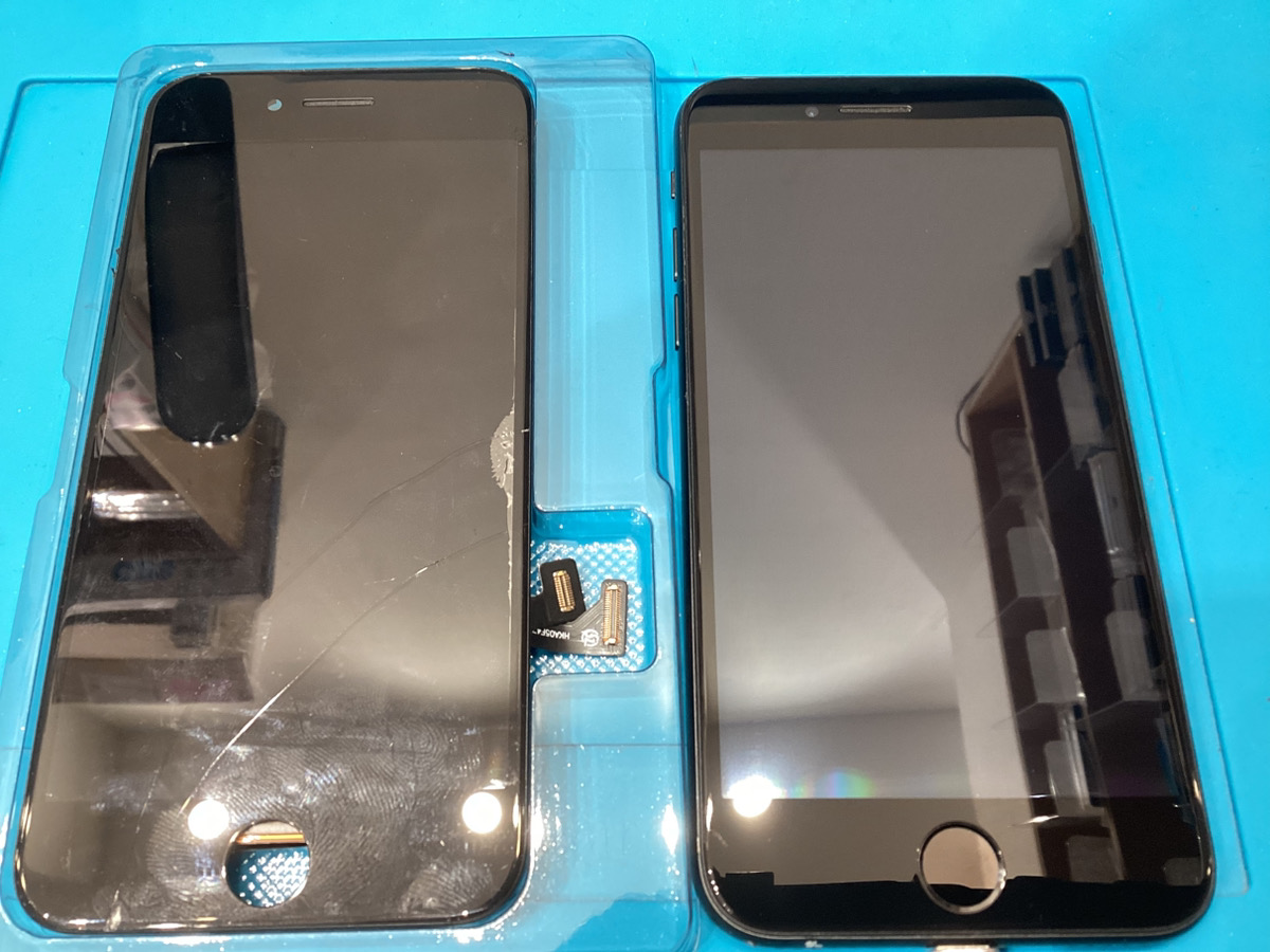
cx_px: 635
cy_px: 476
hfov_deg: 58.4
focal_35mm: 31
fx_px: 1137
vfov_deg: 45.4
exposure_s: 1/50
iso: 125
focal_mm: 3.3
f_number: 2.4
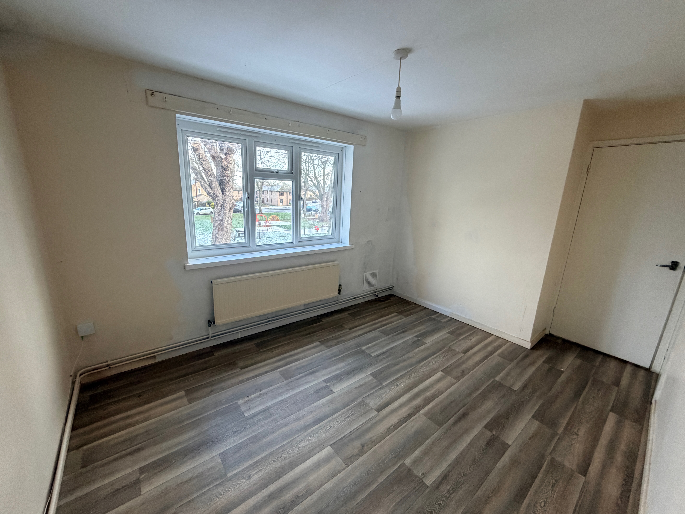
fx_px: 277
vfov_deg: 85.7
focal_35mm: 14
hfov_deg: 102.1
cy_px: 257
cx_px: 342
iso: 320
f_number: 2.2
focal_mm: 2.22
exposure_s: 1/85
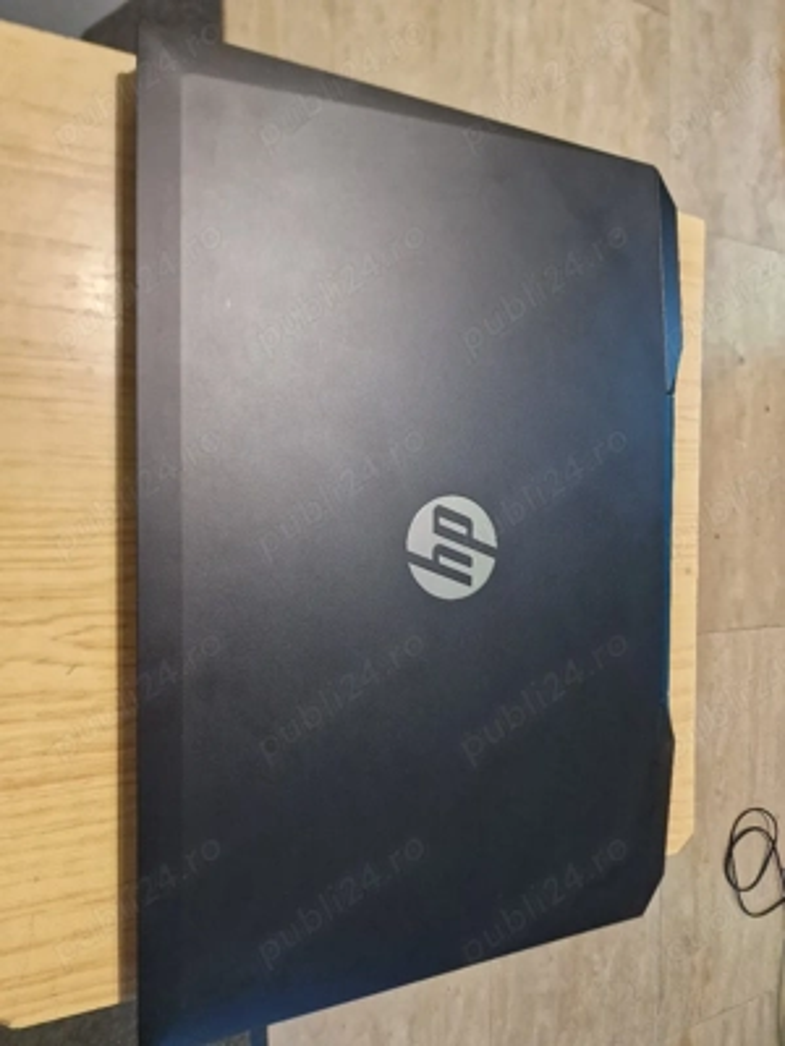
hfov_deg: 58.9
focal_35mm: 23
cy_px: 523
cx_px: 392
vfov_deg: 73.9
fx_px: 695
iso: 640
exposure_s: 1/60.2
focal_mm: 6.4
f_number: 1.8
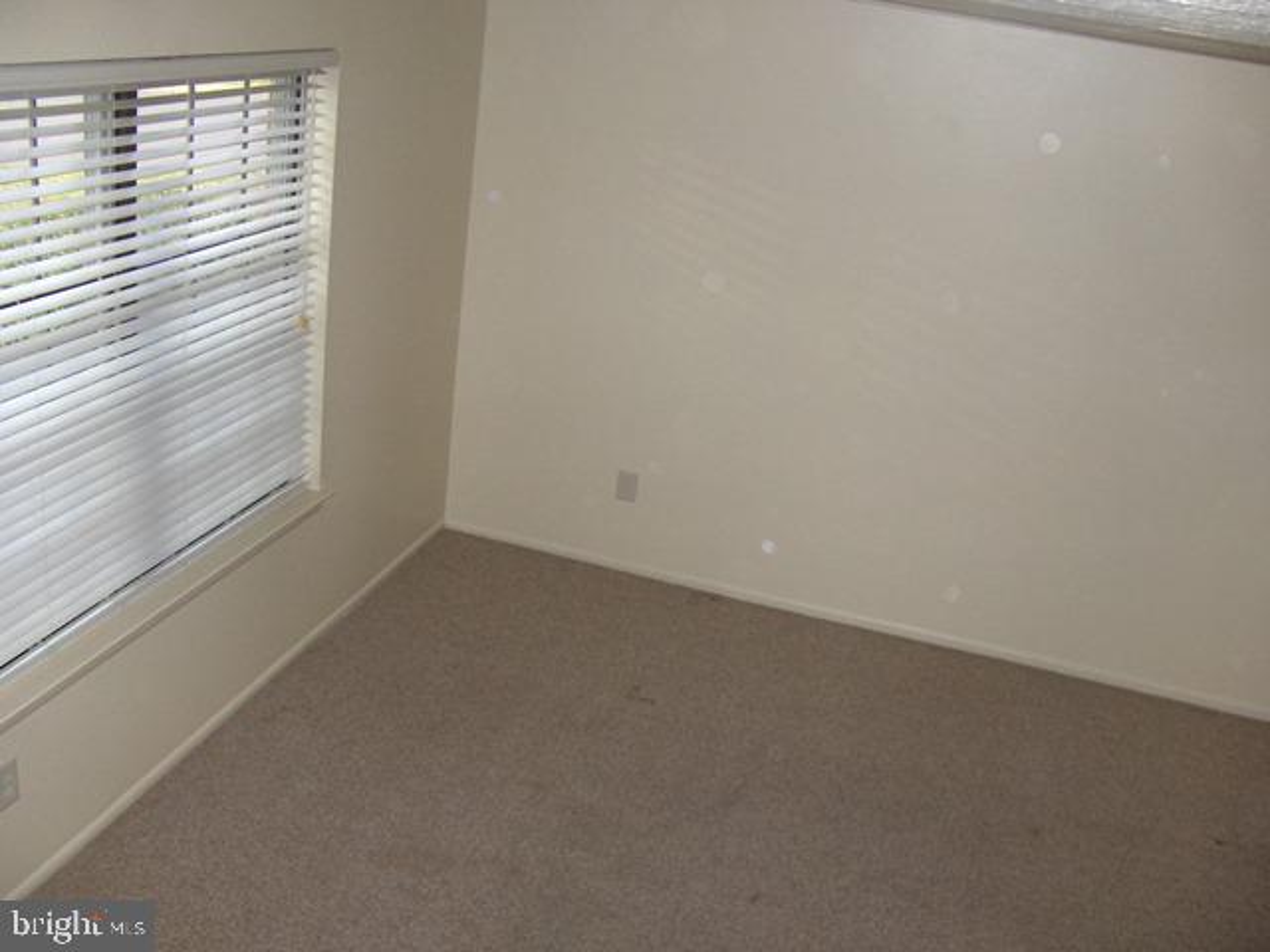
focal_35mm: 35
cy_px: 476
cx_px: 635
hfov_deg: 52.6
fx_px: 1284
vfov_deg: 40.7
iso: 100
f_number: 2.6
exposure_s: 1/394
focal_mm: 5.8
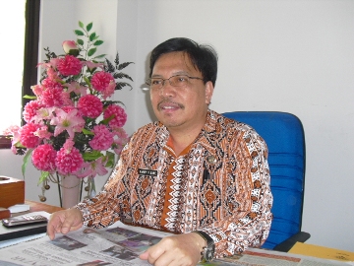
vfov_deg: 39.7
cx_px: 177
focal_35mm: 36
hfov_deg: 51.4
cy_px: 133
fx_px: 368
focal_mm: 6.3
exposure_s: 1/60
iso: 200
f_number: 3.1
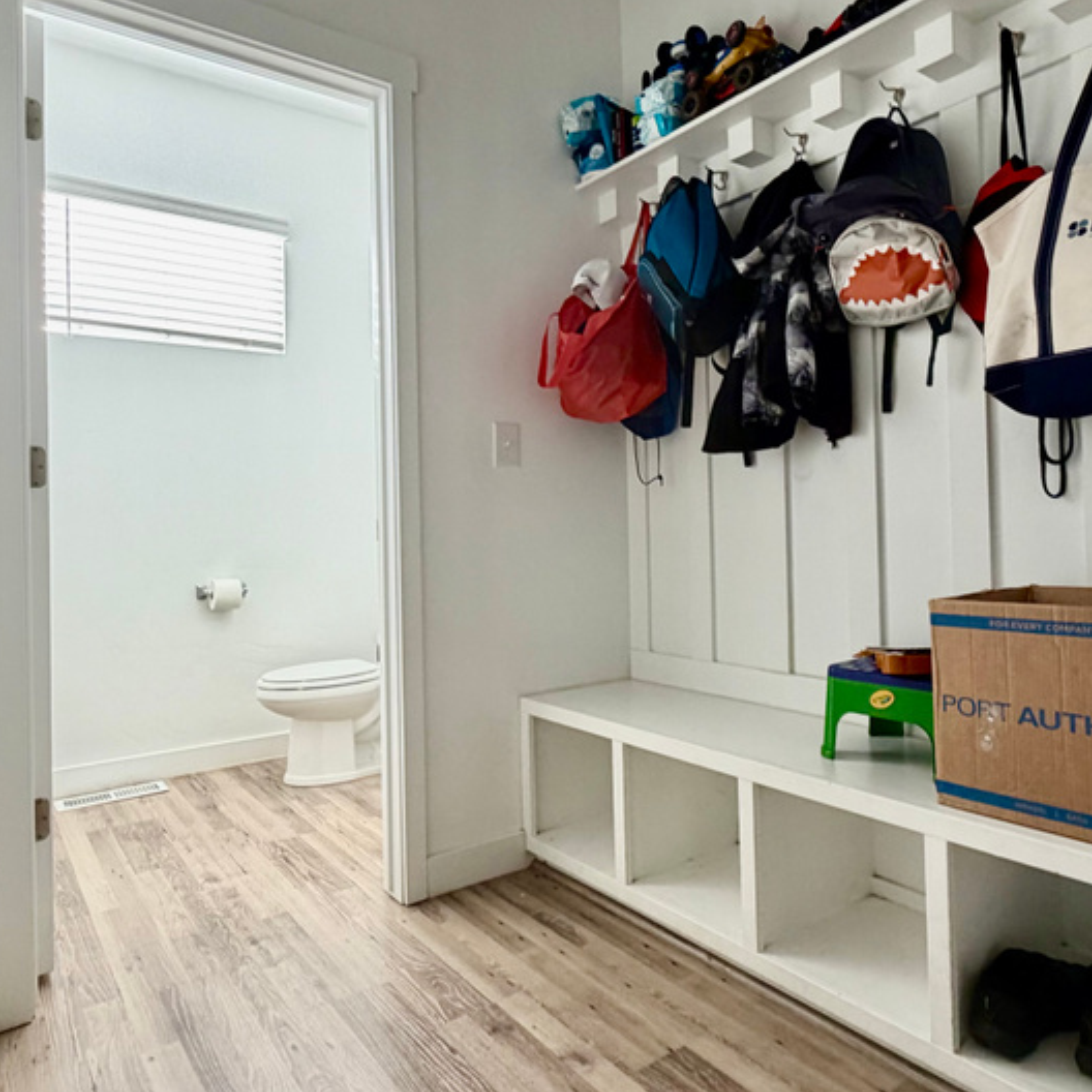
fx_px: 857
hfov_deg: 64.8
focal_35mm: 24
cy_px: 511
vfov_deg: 65.0
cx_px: 616
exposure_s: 1/121
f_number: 2.2
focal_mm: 2.22
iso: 250
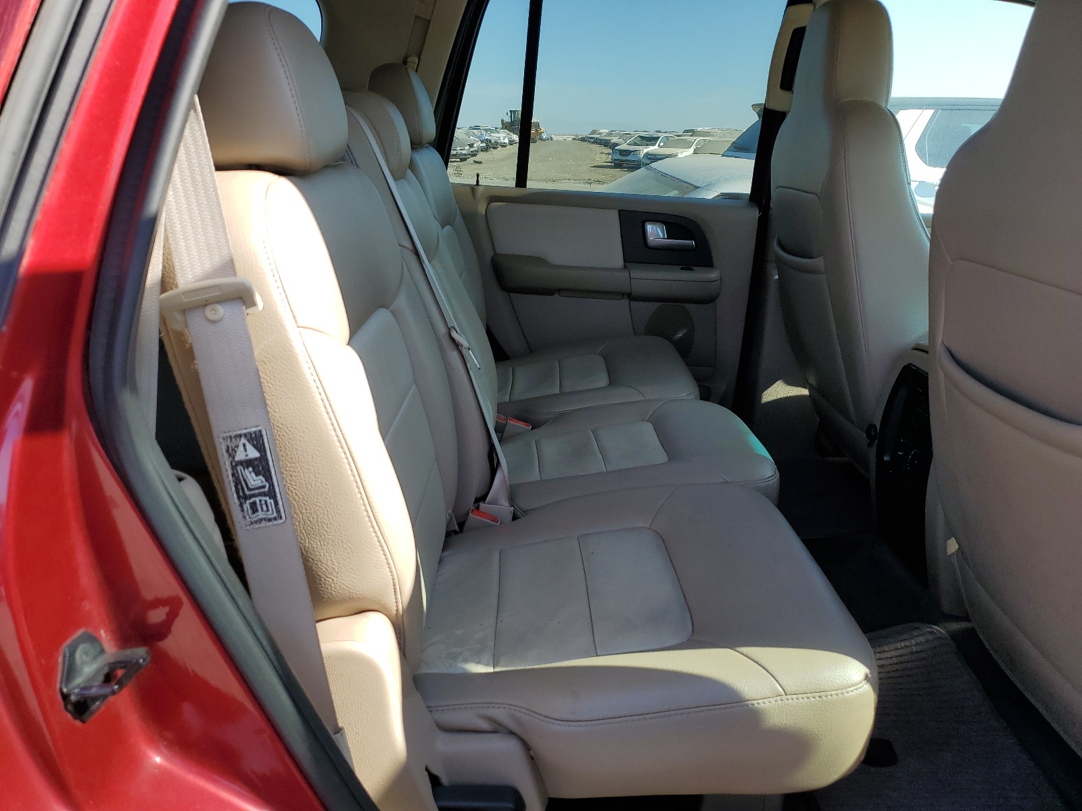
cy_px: 406
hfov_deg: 67.3
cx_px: 541
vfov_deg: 53.1
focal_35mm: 26
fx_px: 813
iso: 50
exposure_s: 1/714
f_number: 1.5
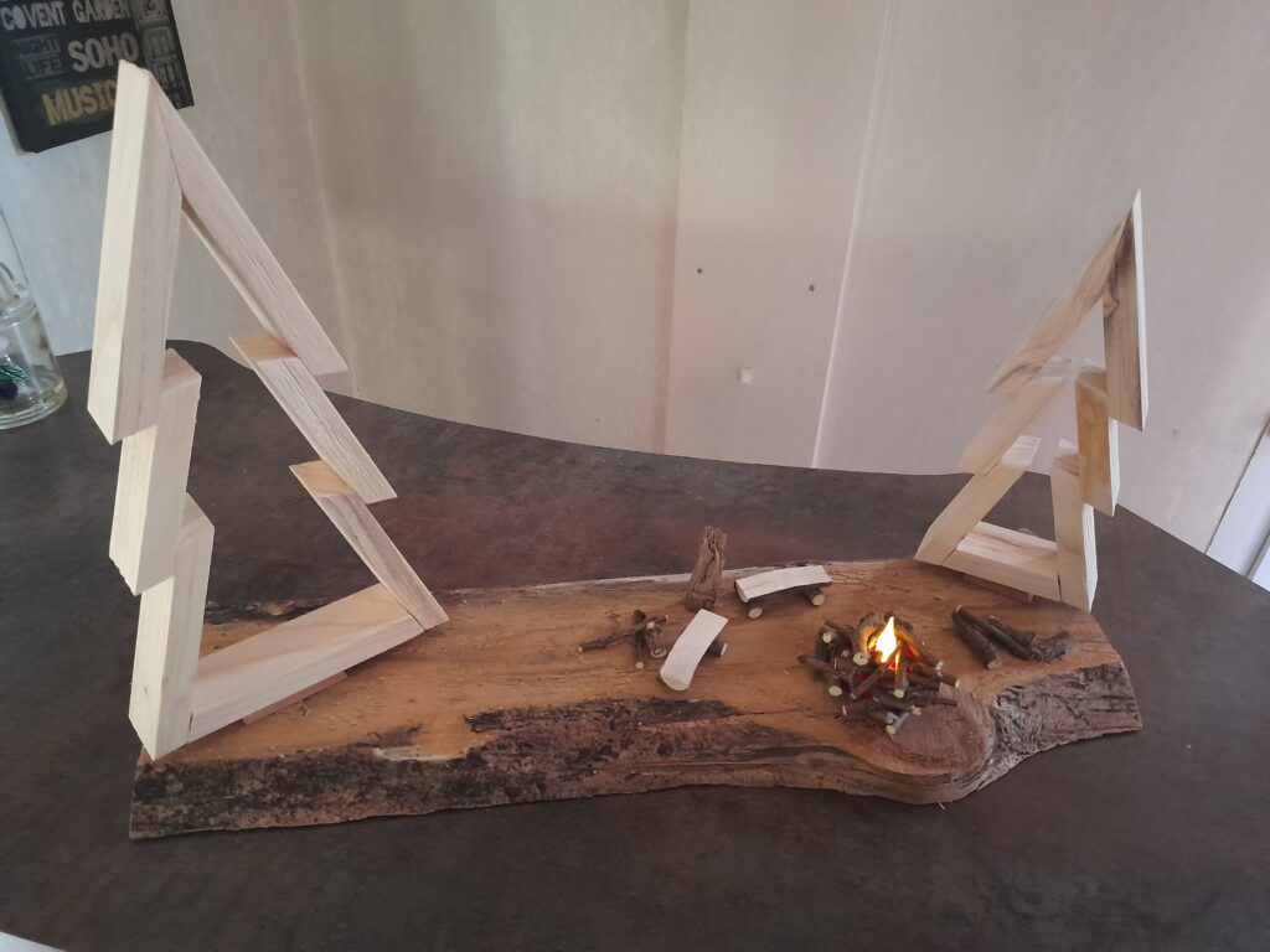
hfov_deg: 69.4
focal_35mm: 25
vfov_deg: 54.9
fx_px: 917
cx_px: 635
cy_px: 476
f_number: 2
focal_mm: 4.6
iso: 800
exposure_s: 1/20
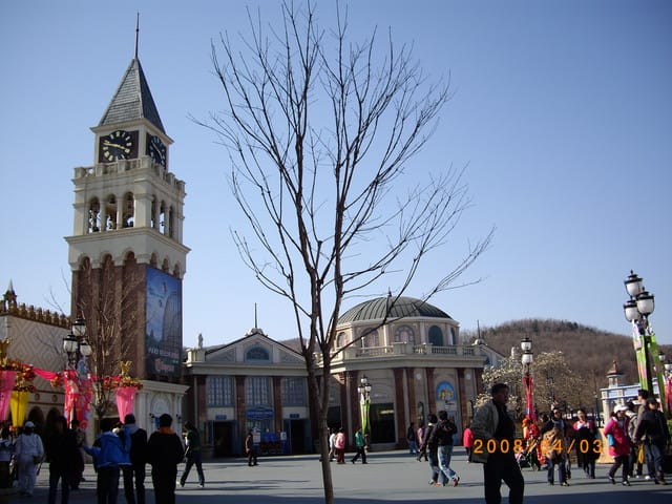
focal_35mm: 38
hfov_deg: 49.0
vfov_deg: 37.7
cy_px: 252
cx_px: 336
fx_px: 738
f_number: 2.8
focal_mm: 7.9
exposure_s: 1/1000
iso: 64
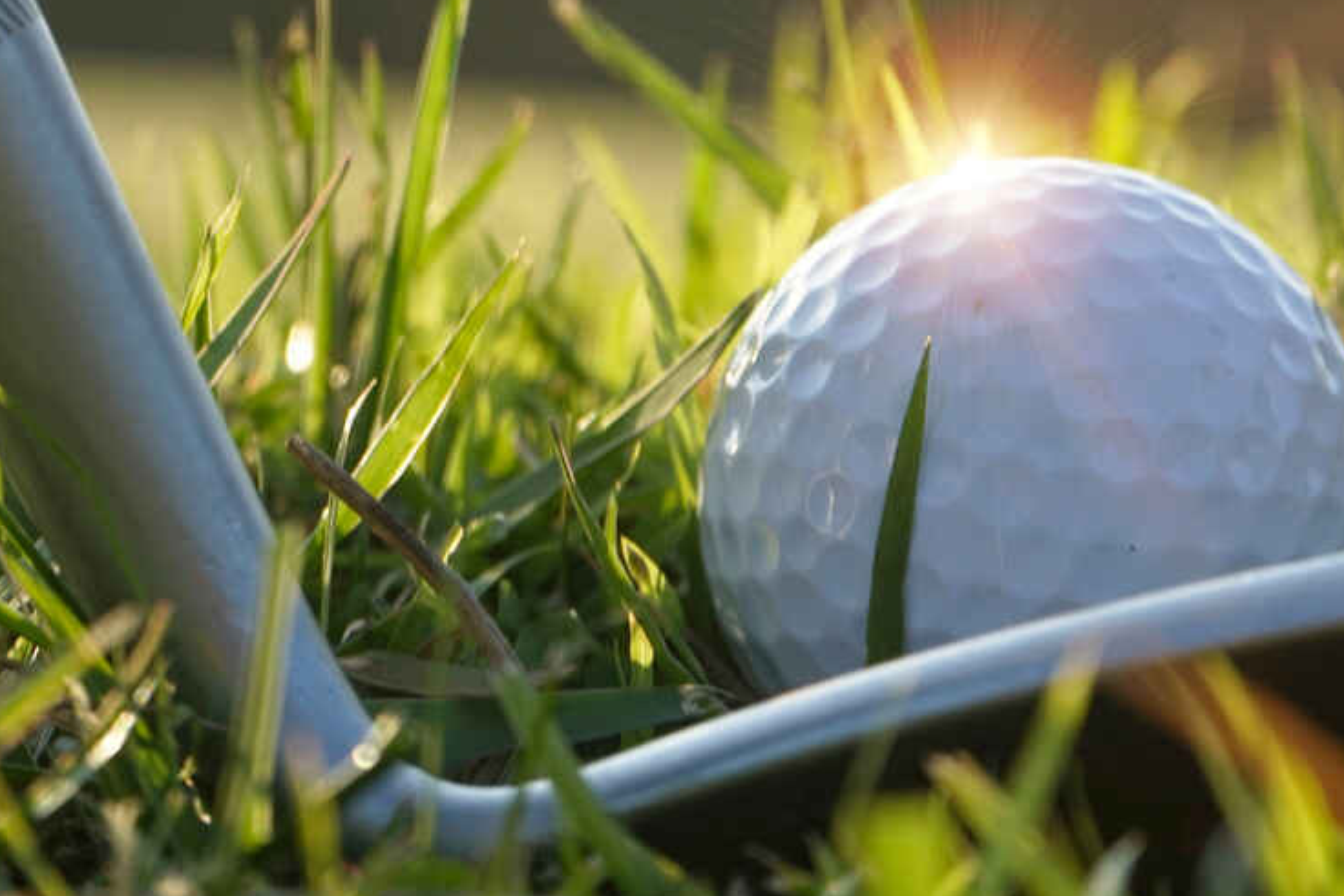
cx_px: 1387
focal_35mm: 168
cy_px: -5
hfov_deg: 12.1
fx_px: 6273
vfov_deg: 8.1
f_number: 8
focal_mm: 70
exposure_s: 1/100
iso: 100
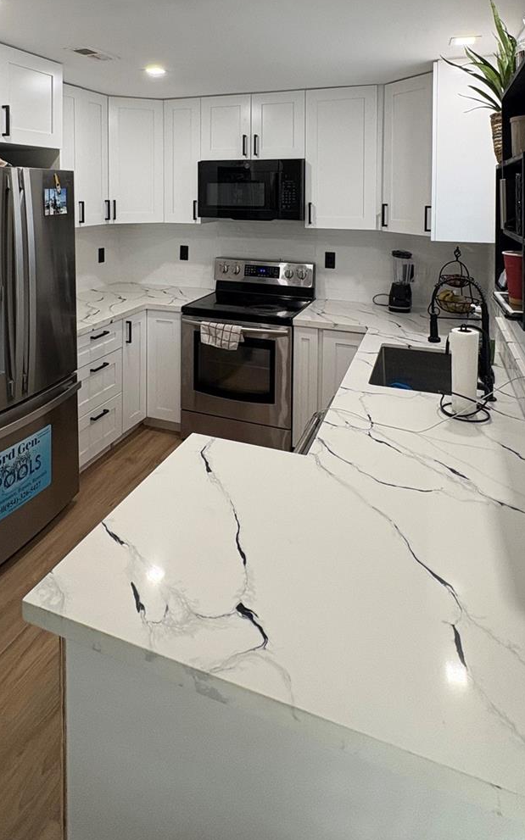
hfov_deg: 52.8
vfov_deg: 71.7
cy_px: 207
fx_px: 527
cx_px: 223
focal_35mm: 23
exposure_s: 1/120
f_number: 2.2
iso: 200
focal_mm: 2.22
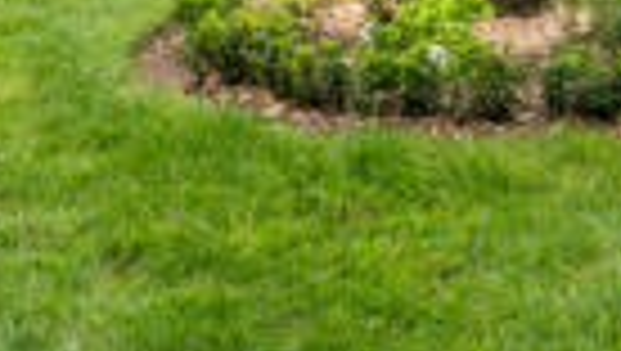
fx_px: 2044
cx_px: 760
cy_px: -342
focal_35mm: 124
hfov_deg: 16.5
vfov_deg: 9.2
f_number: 8
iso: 100
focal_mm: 16
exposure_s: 1/200
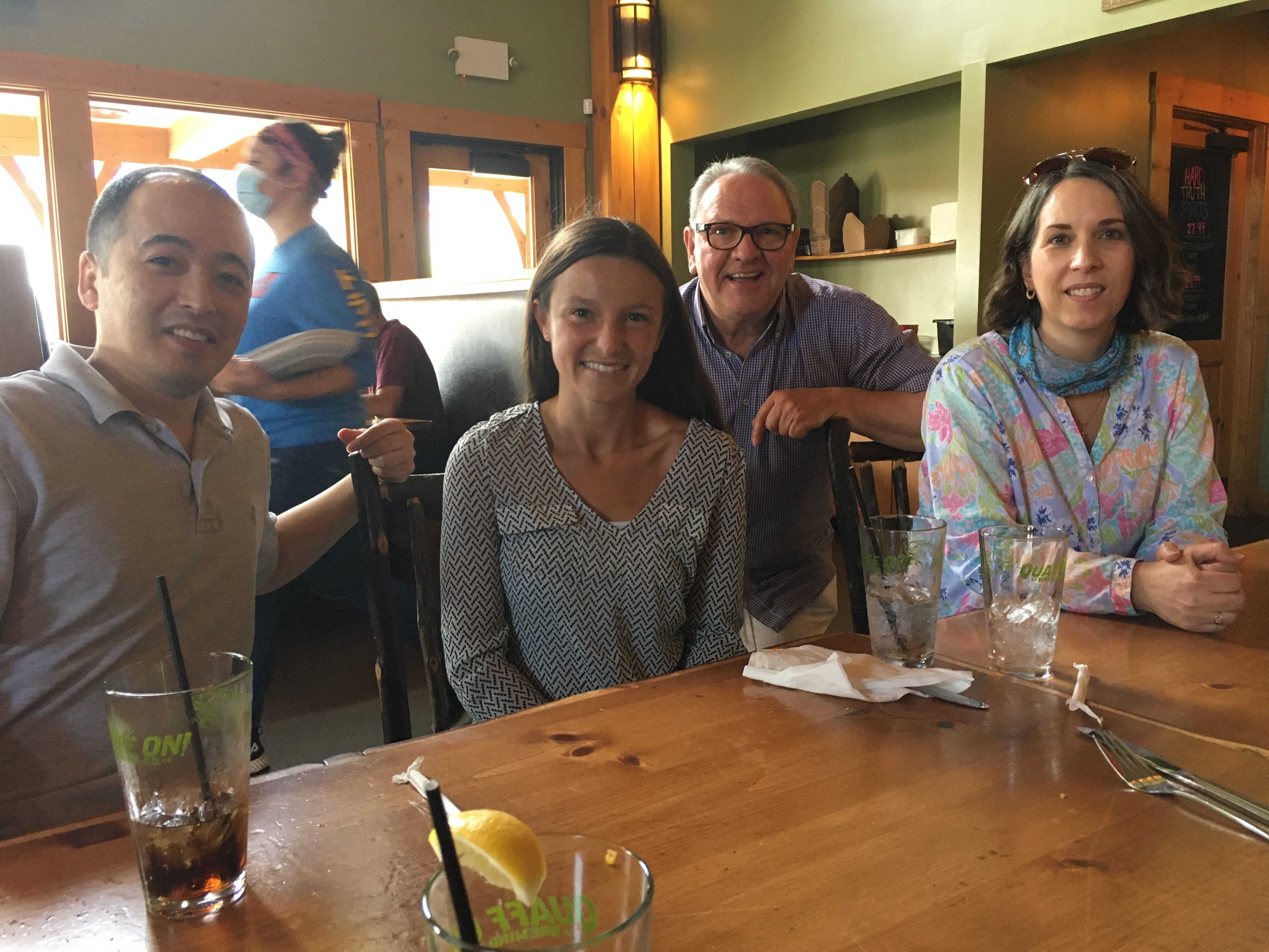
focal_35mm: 29
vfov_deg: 48.2
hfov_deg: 61.7
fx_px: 1063
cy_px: 476
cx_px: 634
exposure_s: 1/30
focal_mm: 4.15
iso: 160
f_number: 2.2
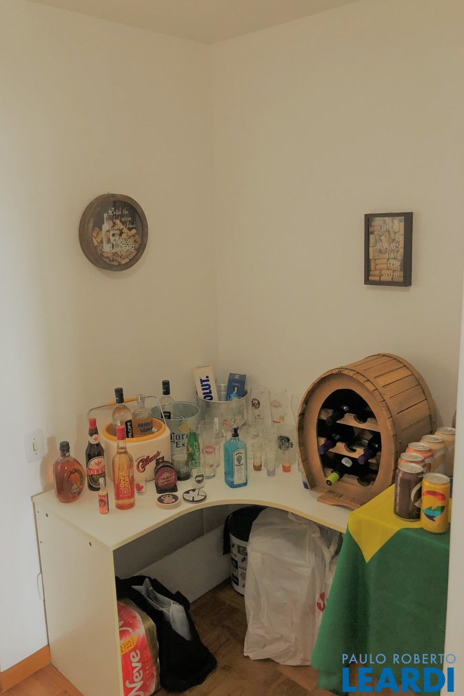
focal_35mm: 30
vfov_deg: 61.9
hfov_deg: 43.5
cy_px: 344
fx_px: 580
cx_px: 197
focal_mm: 3.99
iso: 80
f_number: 1.8
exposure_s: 1/15
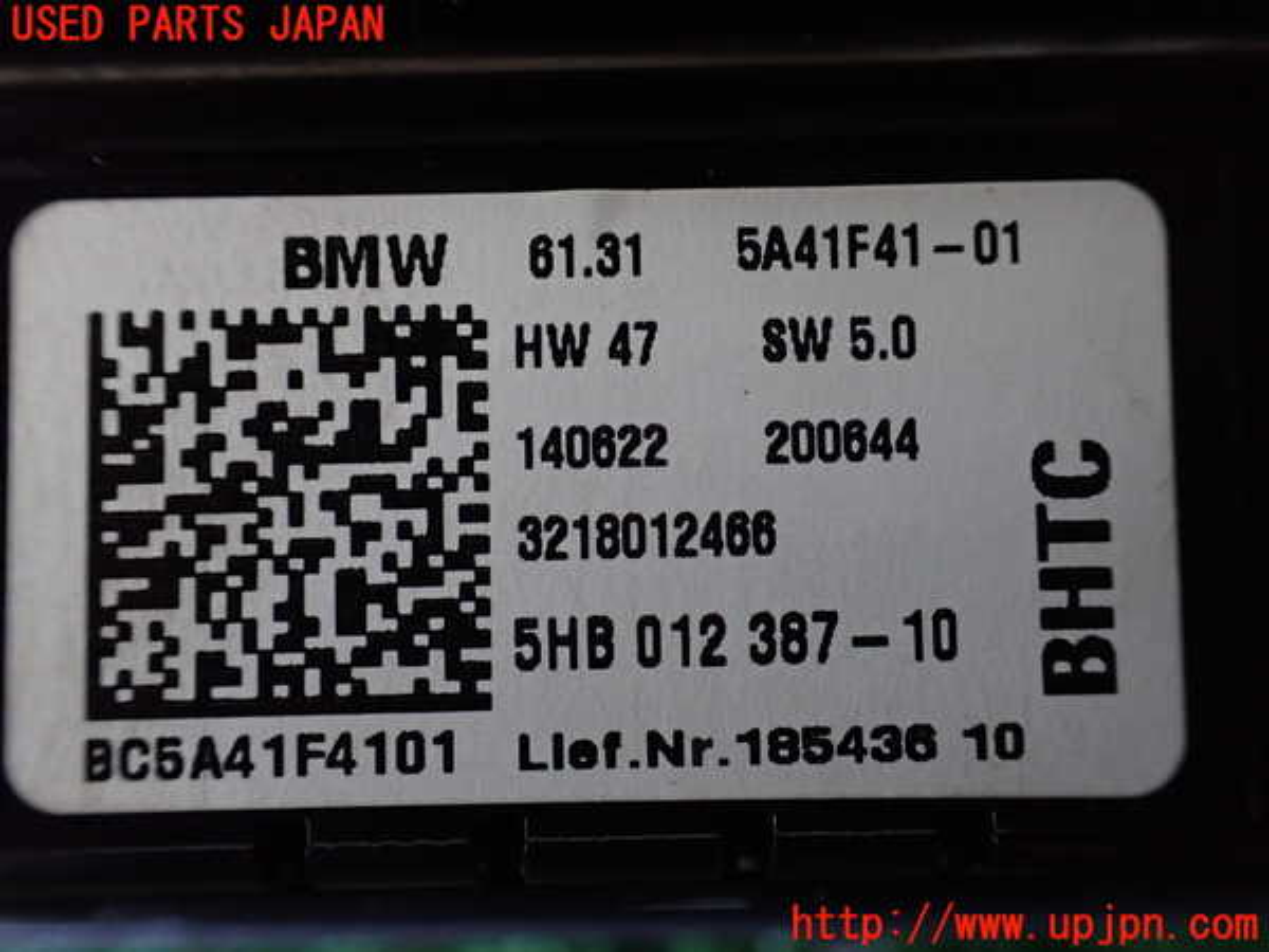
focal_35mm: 30
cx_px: 634
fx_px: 1100
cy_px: 476
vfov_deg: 46.8
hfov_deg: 60.0
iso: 500
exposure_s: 1/125
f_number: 2.3
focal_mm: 5.4
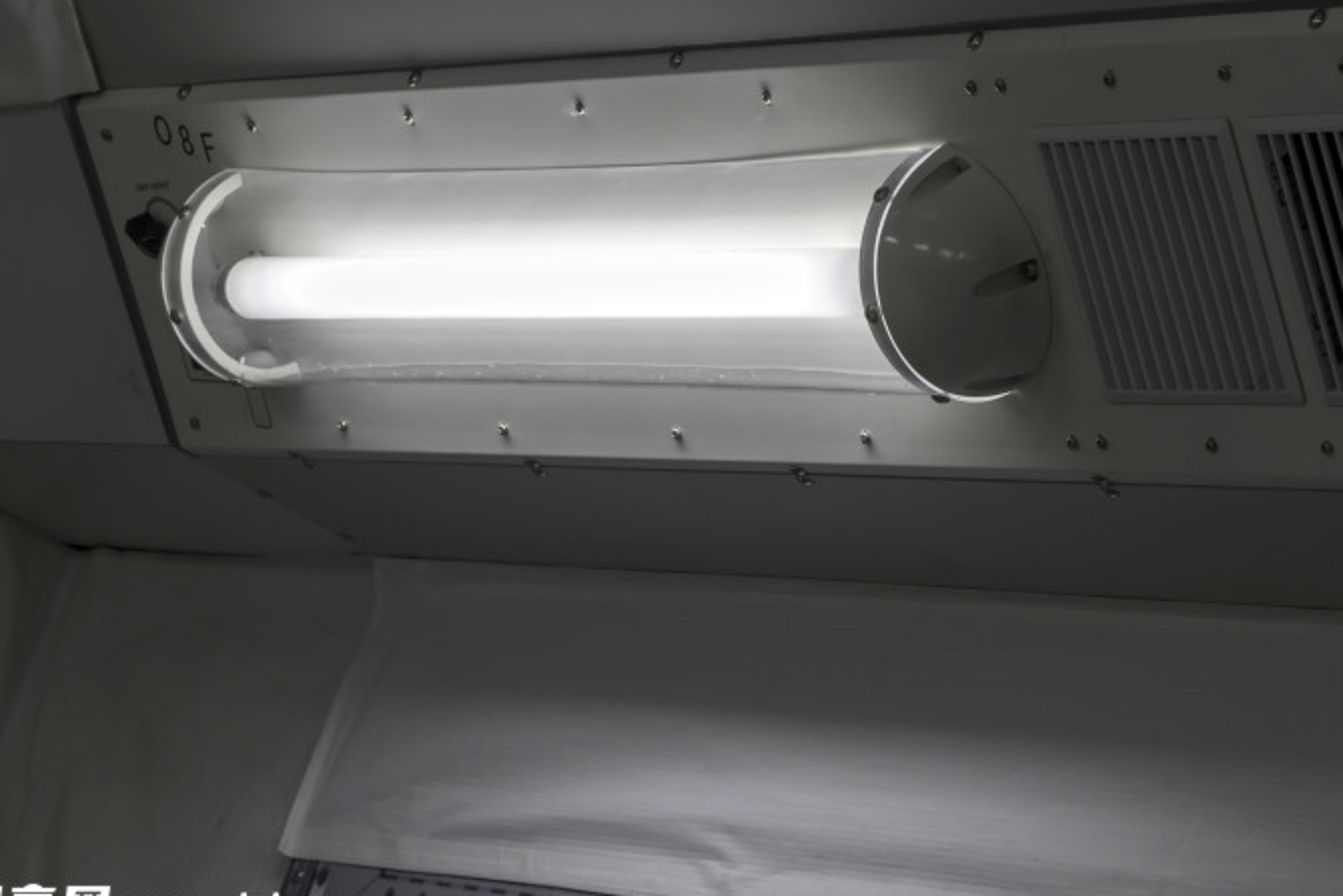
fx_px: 5186
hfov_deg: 14.7
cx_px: 946
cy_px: 258
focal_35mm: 139
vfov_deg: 9.9
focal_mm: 91
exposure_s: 1/8
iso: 250
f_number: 16
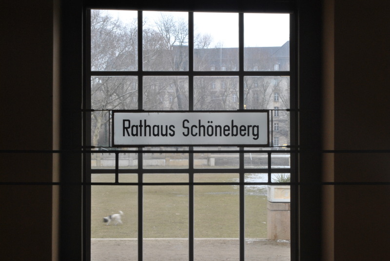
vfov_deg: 19.0
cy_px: 130
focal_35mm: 72
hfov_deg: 28.0
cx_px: 195
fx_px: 781
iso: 400
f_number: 29
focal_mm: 48
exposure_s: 1/13
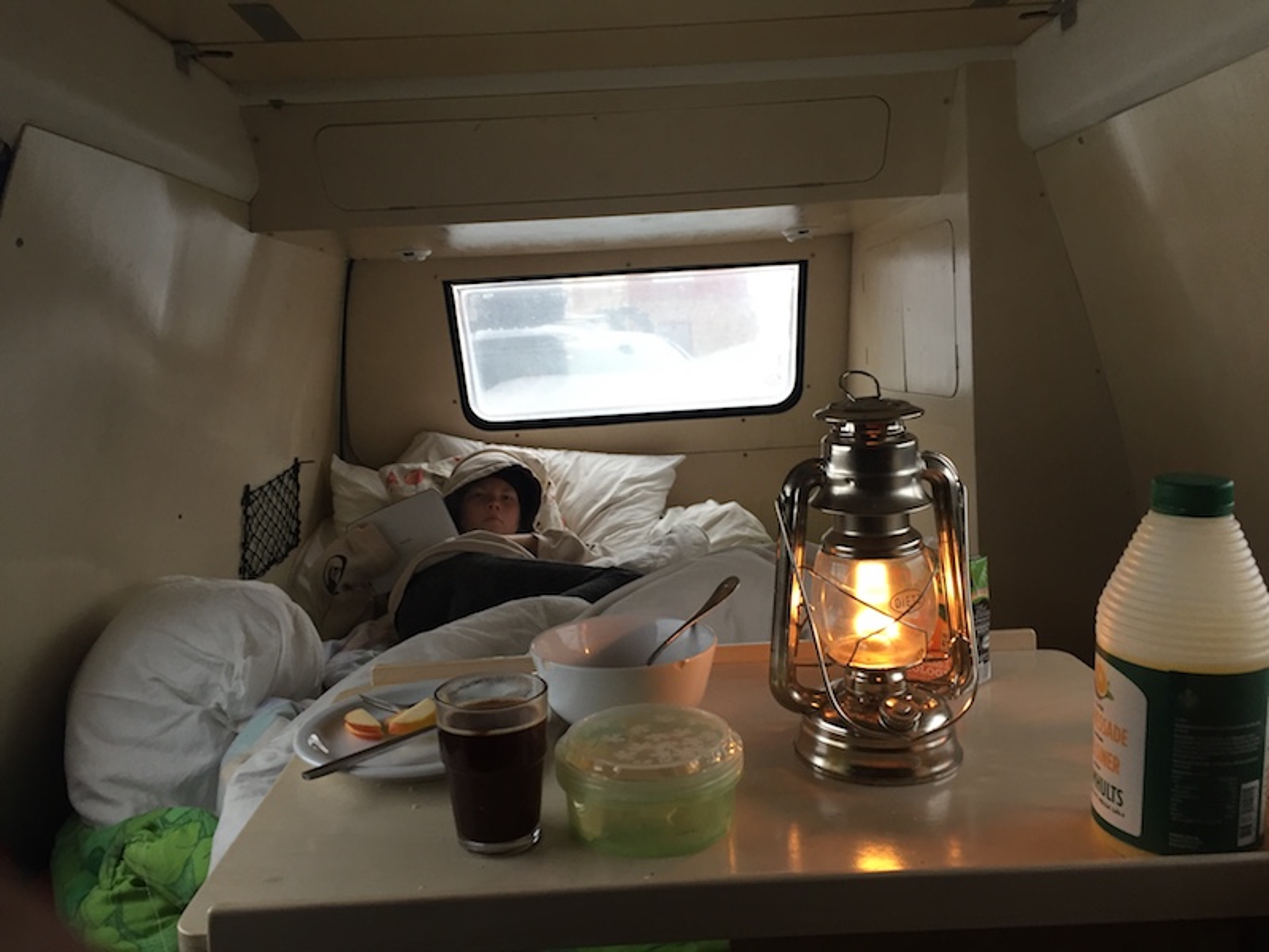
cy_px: 476
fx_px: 1063
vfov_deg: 48.2
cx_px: 634
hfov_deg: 61.7
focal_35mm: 29
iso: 125
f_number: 2.2
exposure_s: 1/33
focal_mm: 4.15
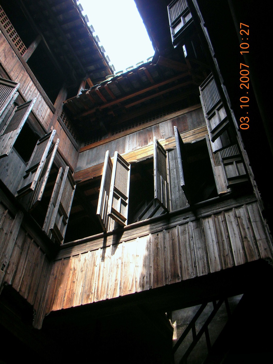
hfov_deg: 40.7
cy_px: 182
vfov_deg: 52.6
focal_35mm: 35
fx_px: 368
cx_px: 136
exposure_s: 1/72.3
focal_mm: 5.8
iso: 50
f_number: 3
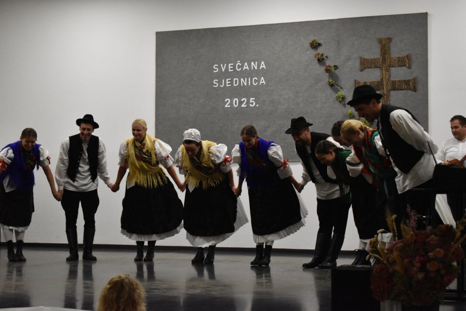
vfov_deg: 18.9
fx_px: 932
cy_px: 156
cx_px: 233
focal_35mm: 72
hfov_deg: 28.1
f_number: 5.6
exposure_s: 1/320
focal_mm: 48
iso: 5600
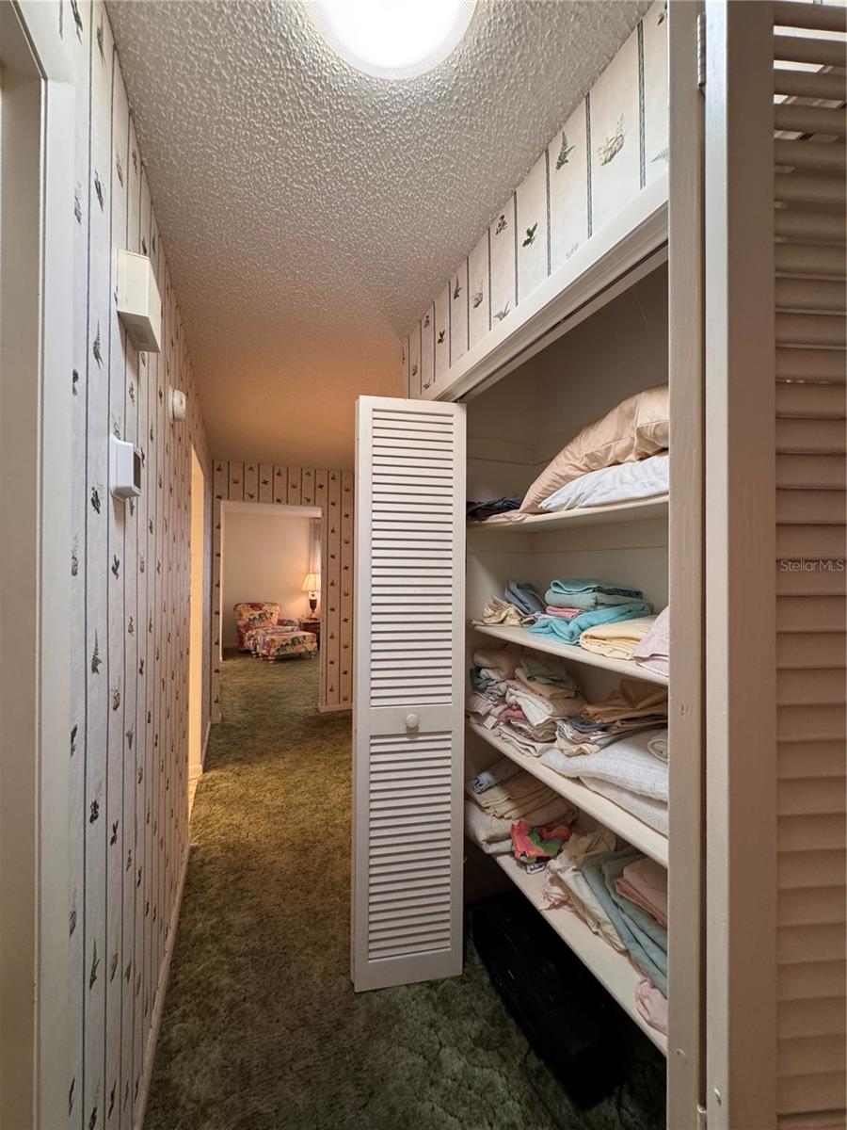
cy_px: 565
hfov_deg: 85.7
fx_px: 457
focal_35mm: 14
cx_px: 424
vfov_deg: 102.1
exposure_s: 1/60
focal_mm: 2.22
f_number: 2.2
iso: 320
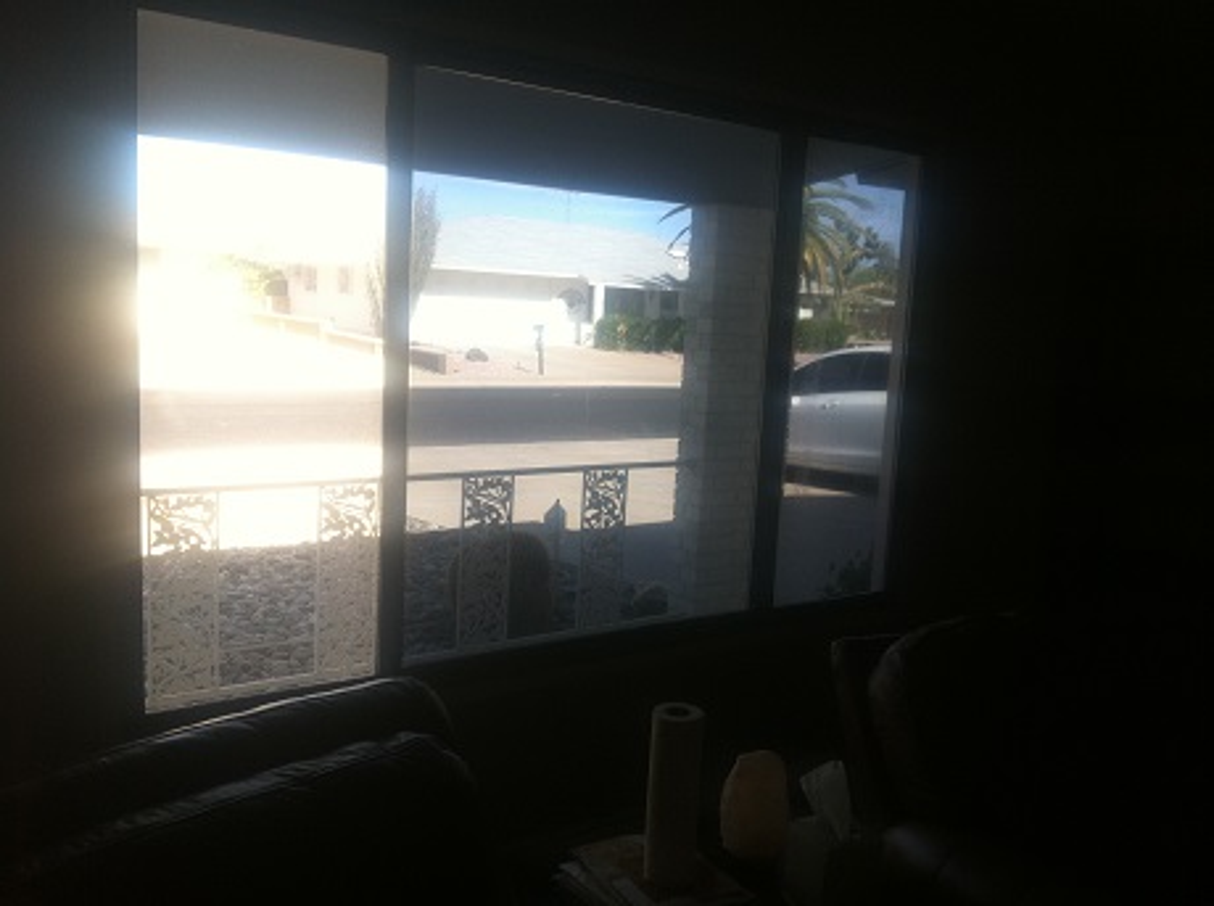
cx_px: 607
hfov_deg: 52.7
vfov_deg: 40.6
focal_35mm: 35
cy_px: 453
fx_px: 1225
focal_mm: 3.85
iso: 80
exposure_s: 1/120
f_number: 2.8
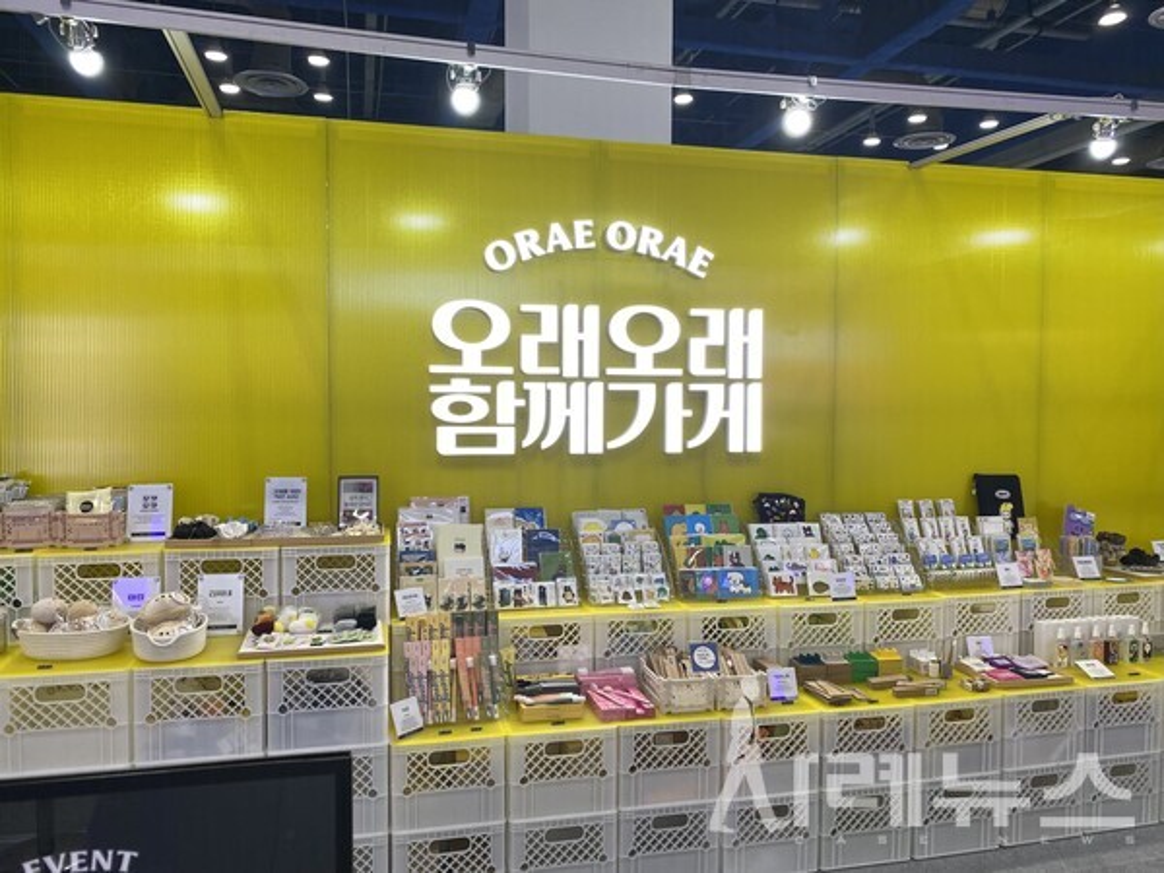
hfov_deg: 67.3
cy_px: 436
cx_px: 582
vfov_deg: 53.1
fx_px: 874
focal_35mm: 26
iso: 80
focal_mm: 4.25
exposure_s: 1/120
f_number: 1.8
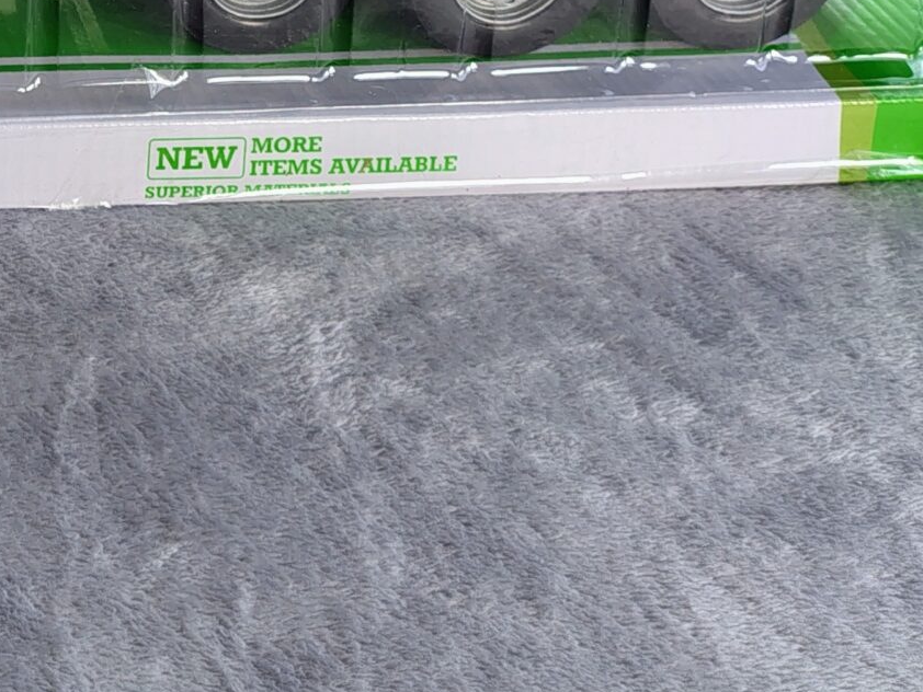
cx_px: -200
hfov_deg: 23.4
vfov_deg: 18.3
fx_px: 2027
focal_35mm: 76
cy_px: -172
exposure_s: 1/125
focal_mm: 4.71
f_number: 1.7
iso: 143
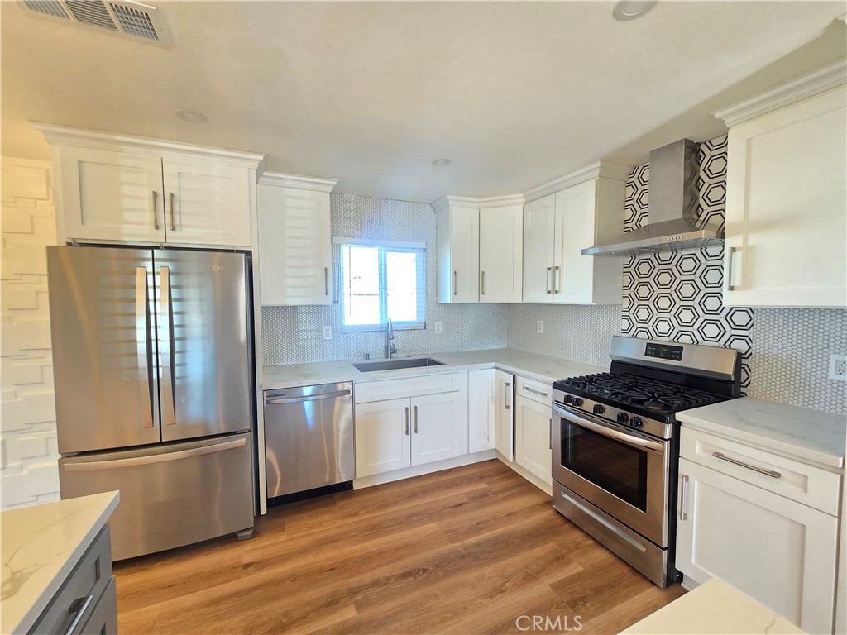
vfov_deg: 89.9
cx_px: 424
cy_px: 318
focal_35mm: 13
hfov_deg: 106.2
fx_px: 318
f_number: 2.2
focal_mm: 2.2
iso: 125
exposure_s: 1/60
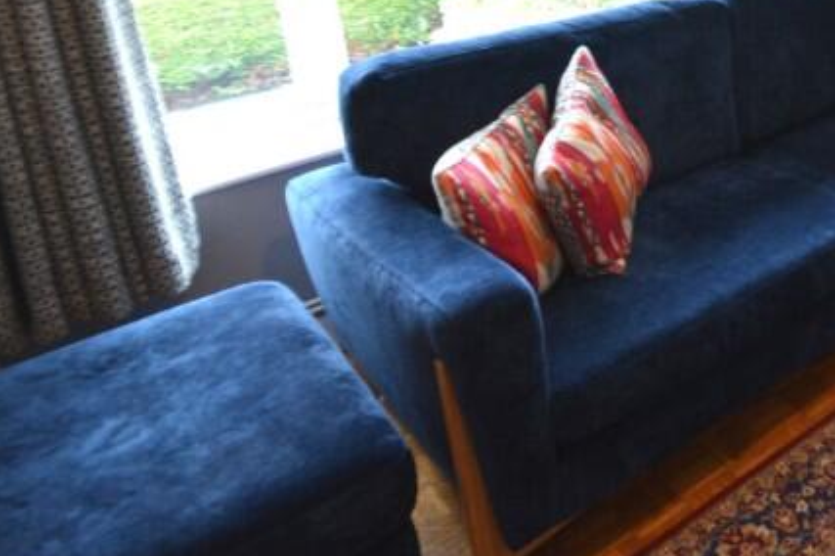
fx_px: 834
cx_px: 931
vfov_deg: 33.4
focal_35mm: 36
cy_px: -14
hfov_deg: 41.6
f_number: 8
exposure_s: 1/13
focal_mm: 10
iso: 400
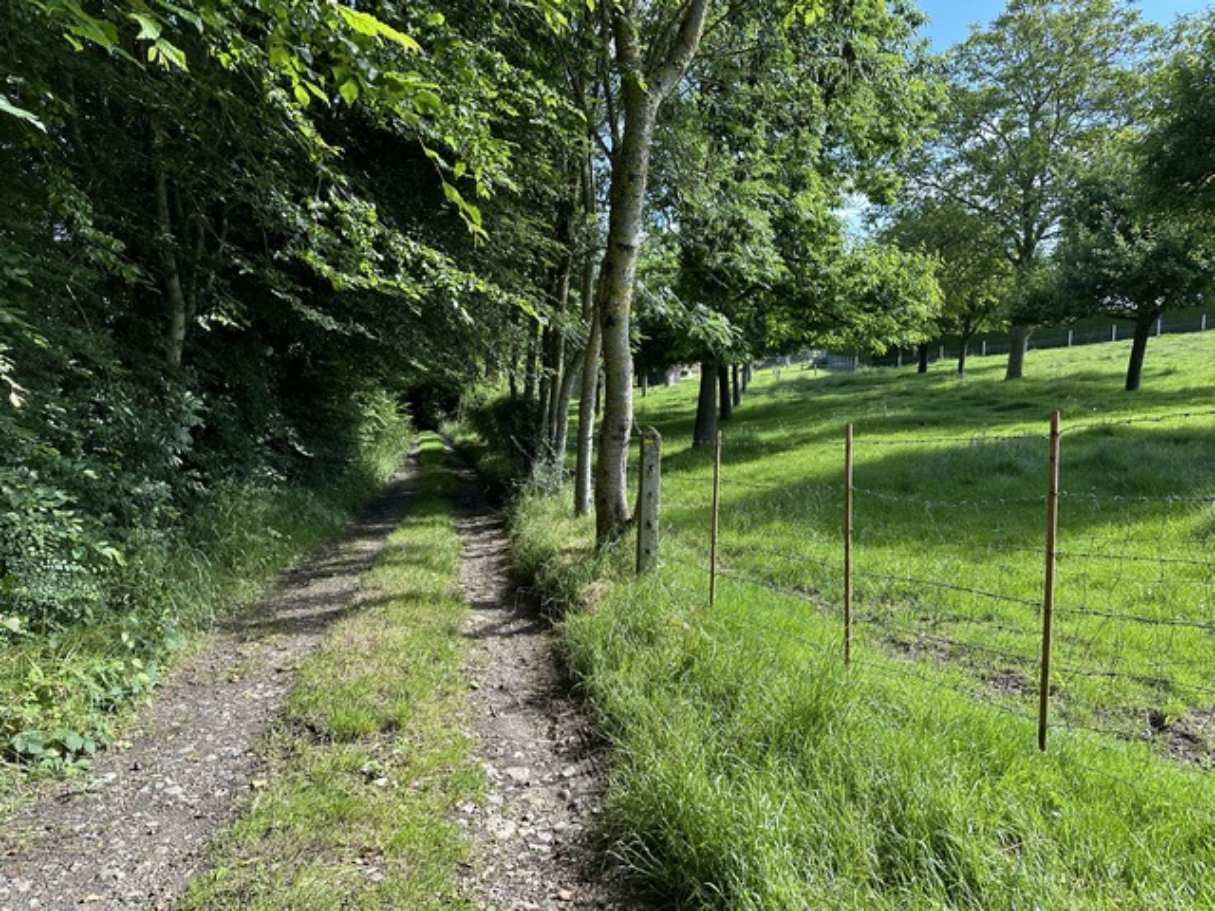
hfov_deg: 71.6
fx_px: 842
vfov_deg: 56.8
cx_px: 608
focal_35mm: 24
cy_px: 456
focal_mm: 6.86
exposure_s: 1/740
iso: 80
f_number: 1.78
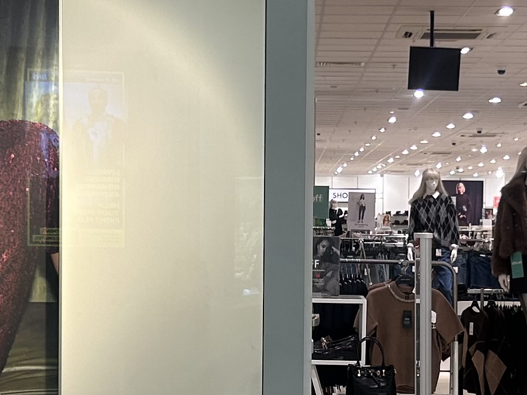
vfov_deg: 13.6
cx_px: 296
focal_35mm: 109
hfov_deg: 18.0
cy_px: 251
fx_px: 1659
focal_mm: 5.7
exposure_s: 1/100
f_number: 1.5
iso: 50
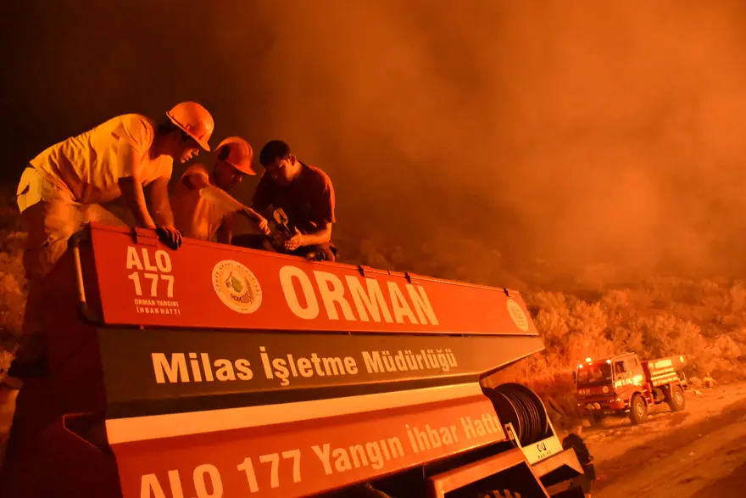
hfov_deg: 67.4
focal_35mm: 27
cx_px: 373
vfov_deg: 47.9
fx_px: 560
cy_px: 249
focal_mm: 18
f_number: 3.5
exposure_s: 1/40
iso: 12800
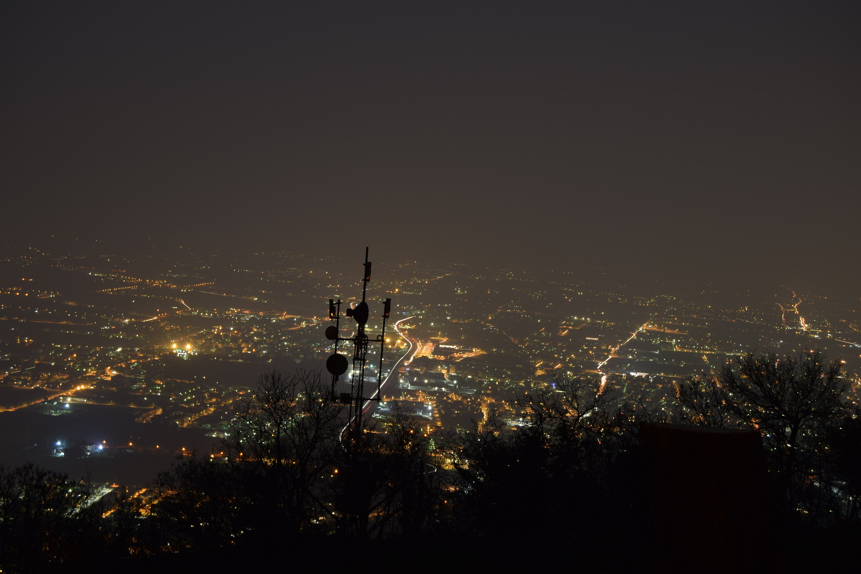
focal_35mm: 60
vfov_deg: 22.6
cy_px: 287
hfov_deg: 33.4
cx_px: 430
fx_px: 1435
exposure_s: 30
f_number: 7.1
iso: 100
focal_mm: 40
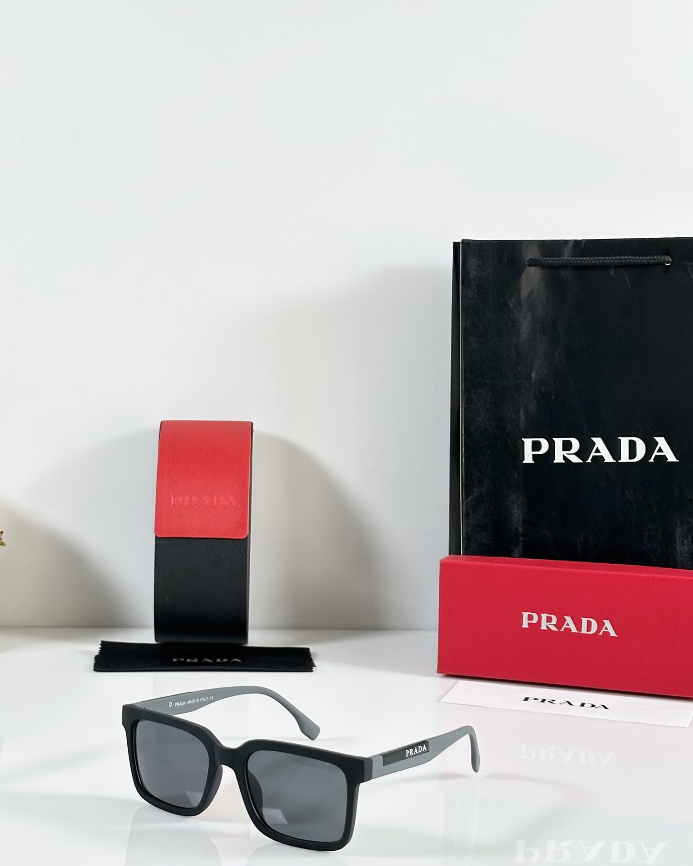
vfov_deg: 28.7
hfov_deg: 23.1
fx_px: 1692
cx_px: 271
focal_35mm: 66
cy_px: 416
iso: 80
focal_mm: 6.86
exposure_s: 1/100
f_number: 1.78
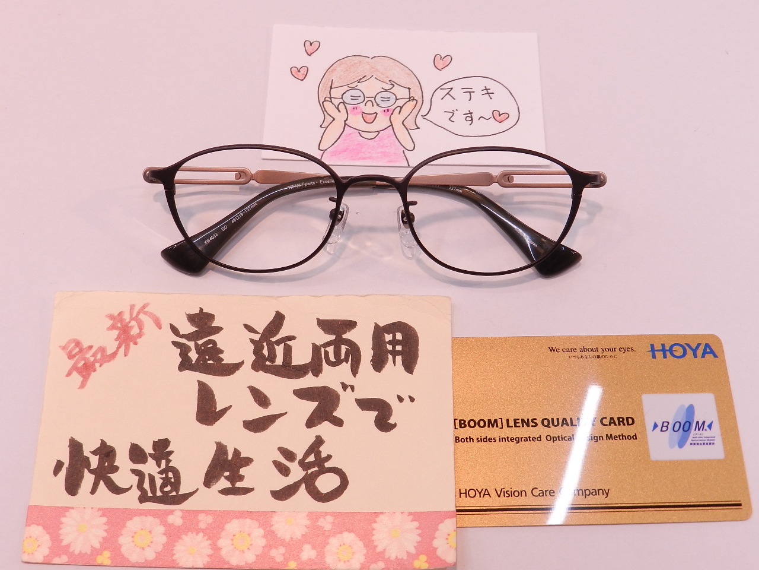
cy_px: 285
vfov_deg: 37.7
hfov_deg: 49.0
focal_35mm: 38
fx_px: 833
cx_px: 380
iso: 160
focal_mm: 6.7
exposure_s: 1/40
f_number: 4
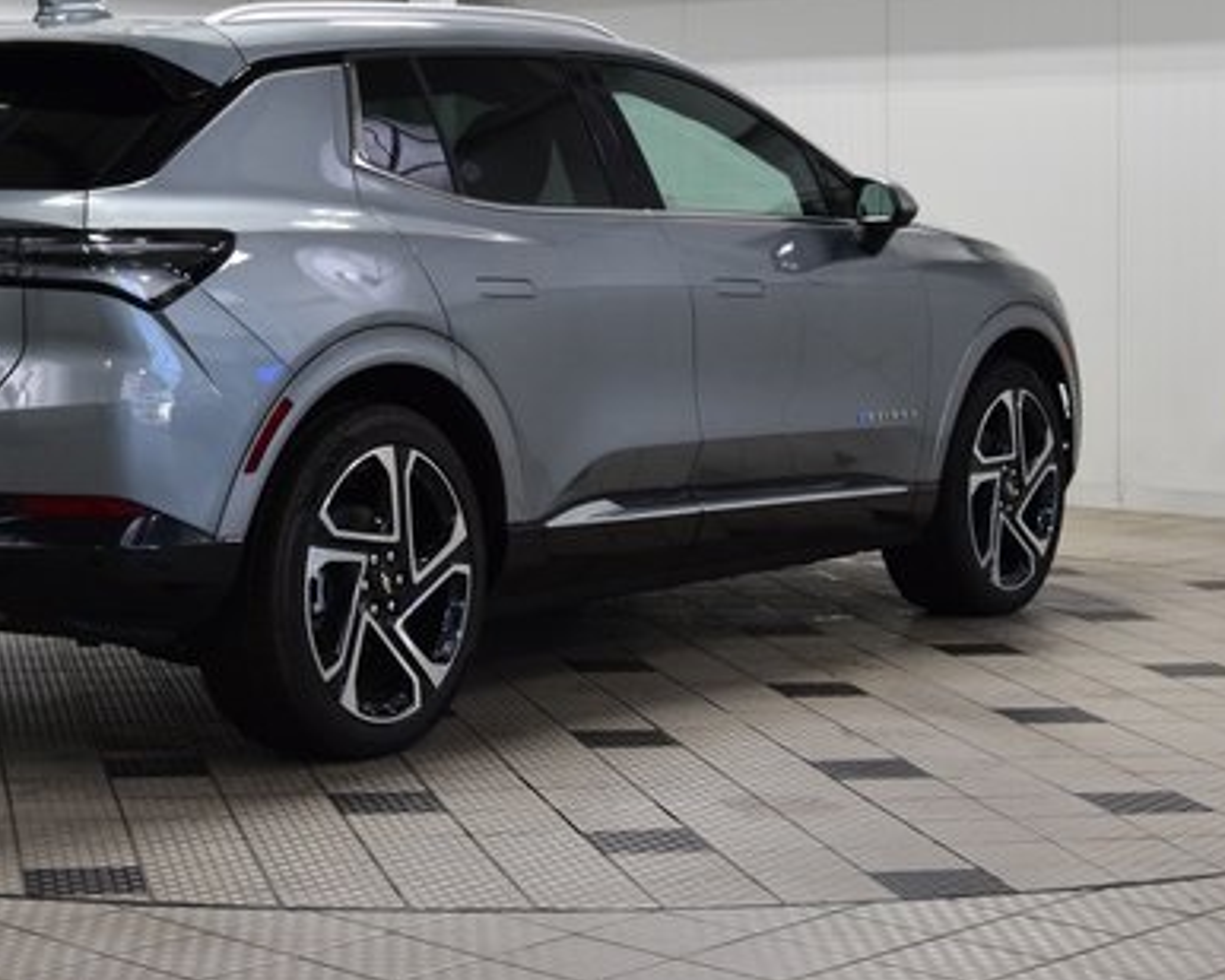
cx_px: 298
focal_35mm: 84
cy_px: 309
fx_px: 3046
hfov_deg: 22.5
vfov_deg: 18.2
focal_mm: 36
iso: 1600
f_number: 7.1
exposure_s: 1/60
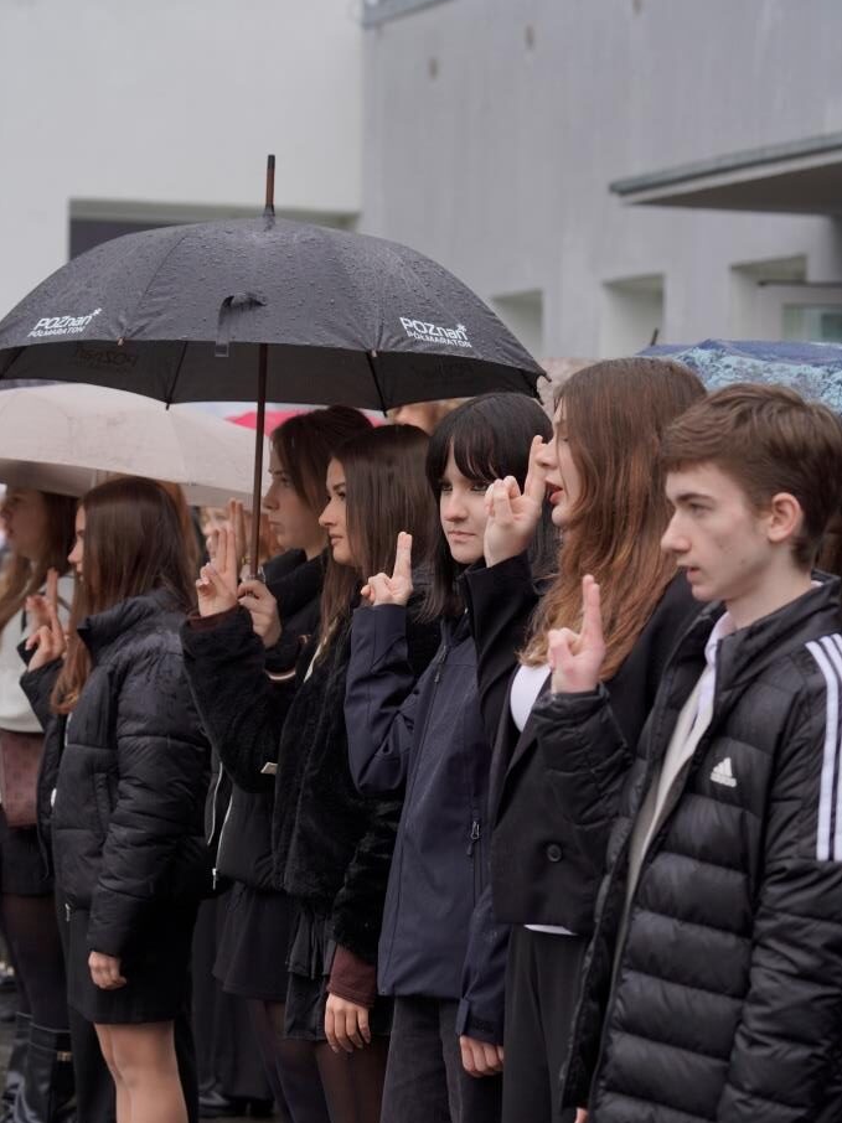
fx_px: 3634
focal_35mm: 112
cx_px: 421
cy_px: 555
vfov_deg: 17.6
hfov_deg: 13.2
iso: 320
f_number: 5.6
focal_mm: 103
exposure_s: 1/320
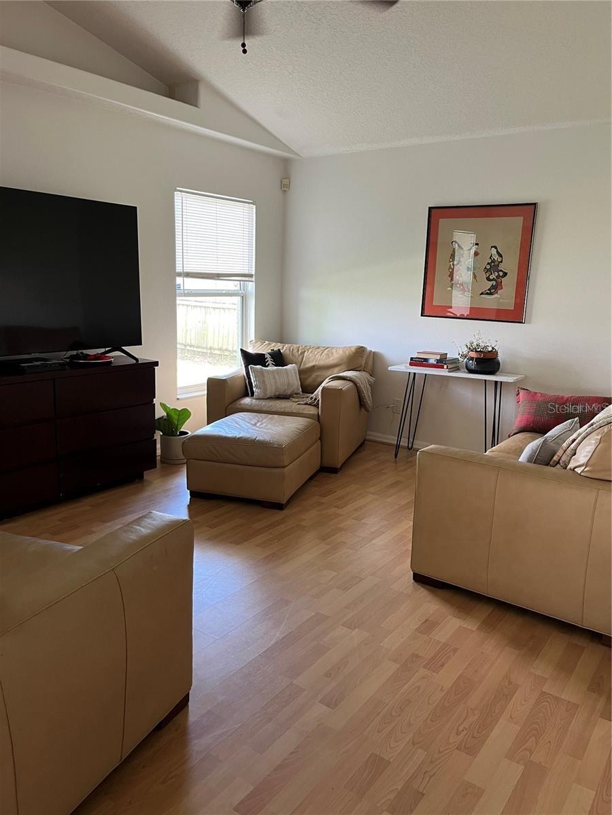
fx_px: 613
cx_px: 306
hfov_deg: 53.1
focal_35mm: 26
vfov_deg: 67.3
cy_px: 408
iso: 125
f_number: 1.6
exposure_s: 1/89
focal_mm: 5.1
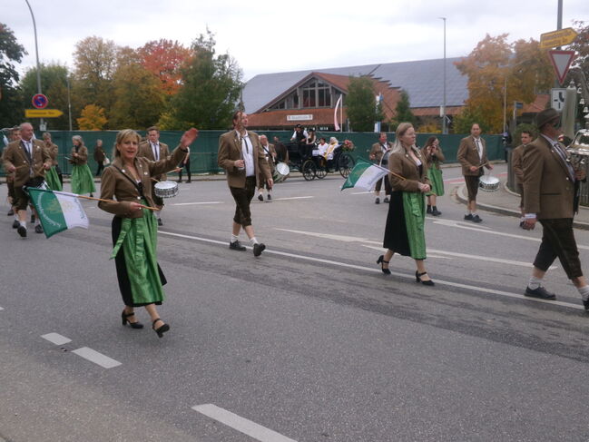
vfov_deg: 38.7
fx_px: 630
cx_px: 294
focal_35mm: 37
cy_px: 221
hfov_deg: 50.1
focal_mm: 6.6
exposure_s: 1/180
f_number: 4
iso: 100
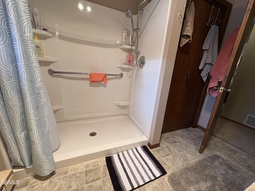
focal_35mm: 14
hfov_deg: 102.1
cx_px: 128
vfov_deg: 85.7
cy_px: 96
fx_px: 103
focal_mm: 2.22
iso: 200
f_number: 2.2
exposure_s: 1/120
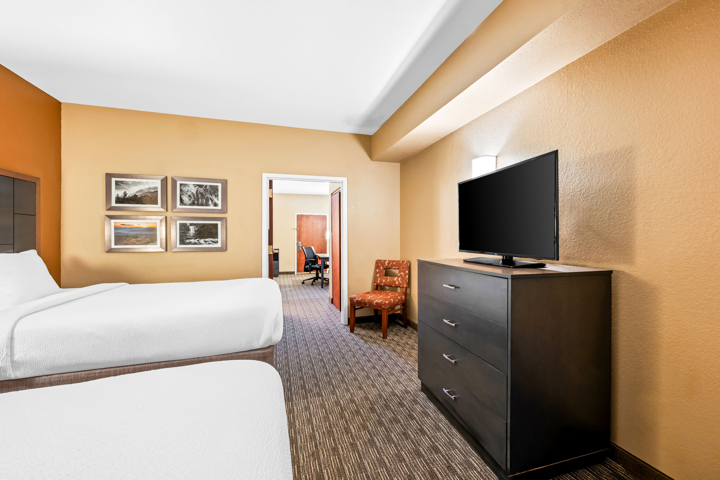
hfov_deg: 100.4
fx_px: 300
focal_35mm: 15
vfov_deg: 77.3
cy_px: 240
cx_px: 360
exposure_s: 1.3
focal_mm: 15
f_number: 8
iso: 800
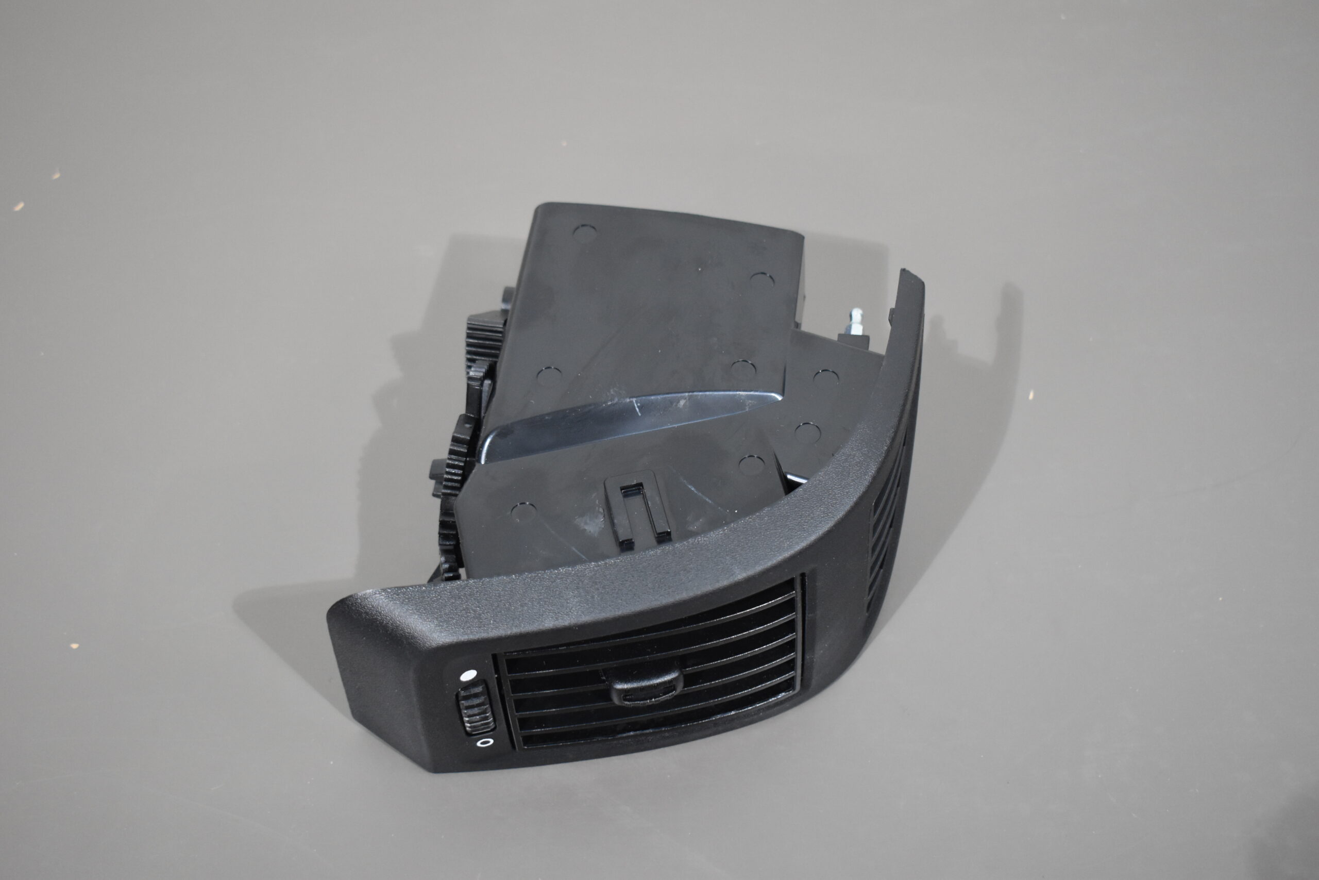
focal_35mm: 51
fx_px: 1869
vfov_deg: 26.5
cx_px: 660
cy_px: 440
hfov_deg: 38.9
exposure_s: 1/125
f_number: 4.5
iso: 1600
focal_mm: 34
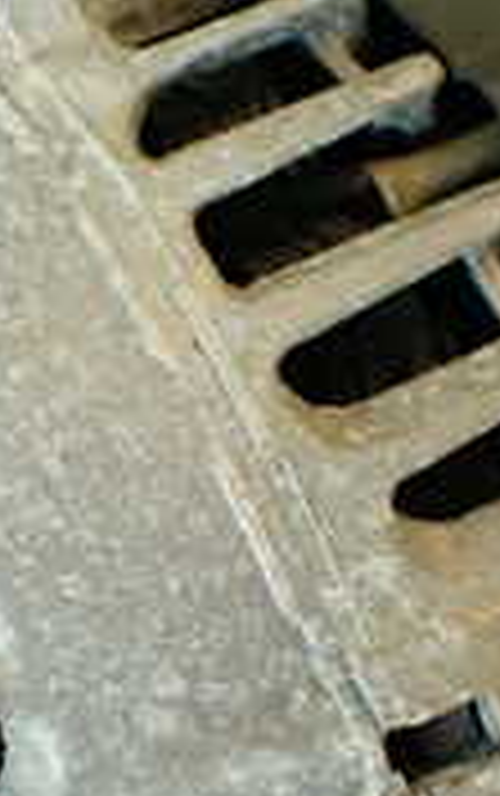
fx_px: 2501
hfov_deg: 11.4
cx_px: 68
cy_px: 612
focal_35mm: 115
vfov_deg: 18.0
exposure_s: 1/30
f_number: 2.4
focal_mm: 5.79
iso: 250
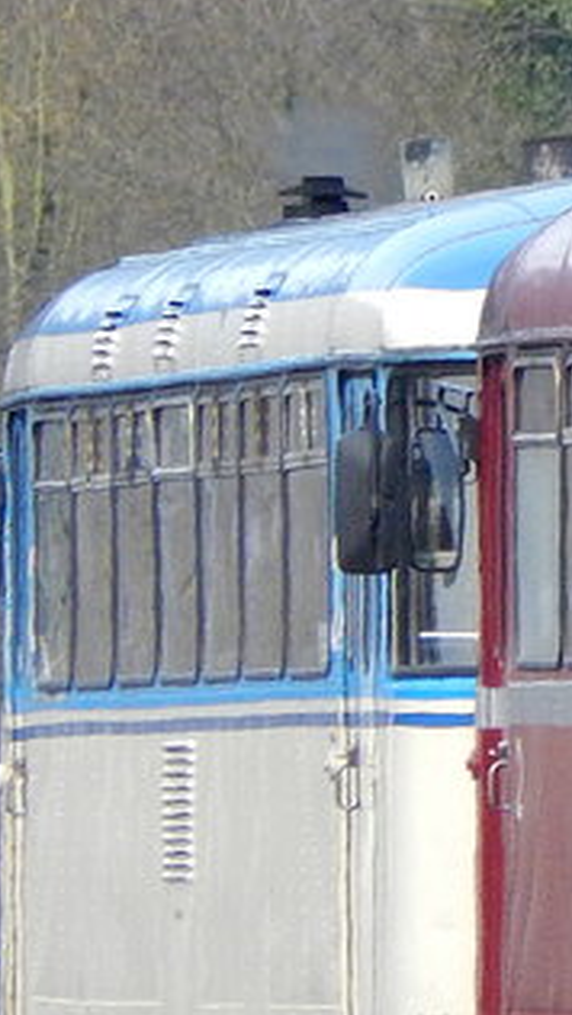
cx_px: 1427
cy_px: 488
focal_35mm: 1760
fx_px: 47406
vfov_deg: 1.2
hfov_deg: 0.7
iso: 280
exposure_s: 1/250
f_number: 5.7
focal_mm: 76.4
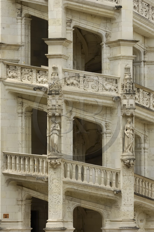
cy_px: 116
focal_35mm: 202
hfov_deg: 6.8
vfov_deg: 10.2
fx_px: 1303
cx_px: 77
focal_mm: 135
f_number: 9
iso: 100
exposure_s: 1/80
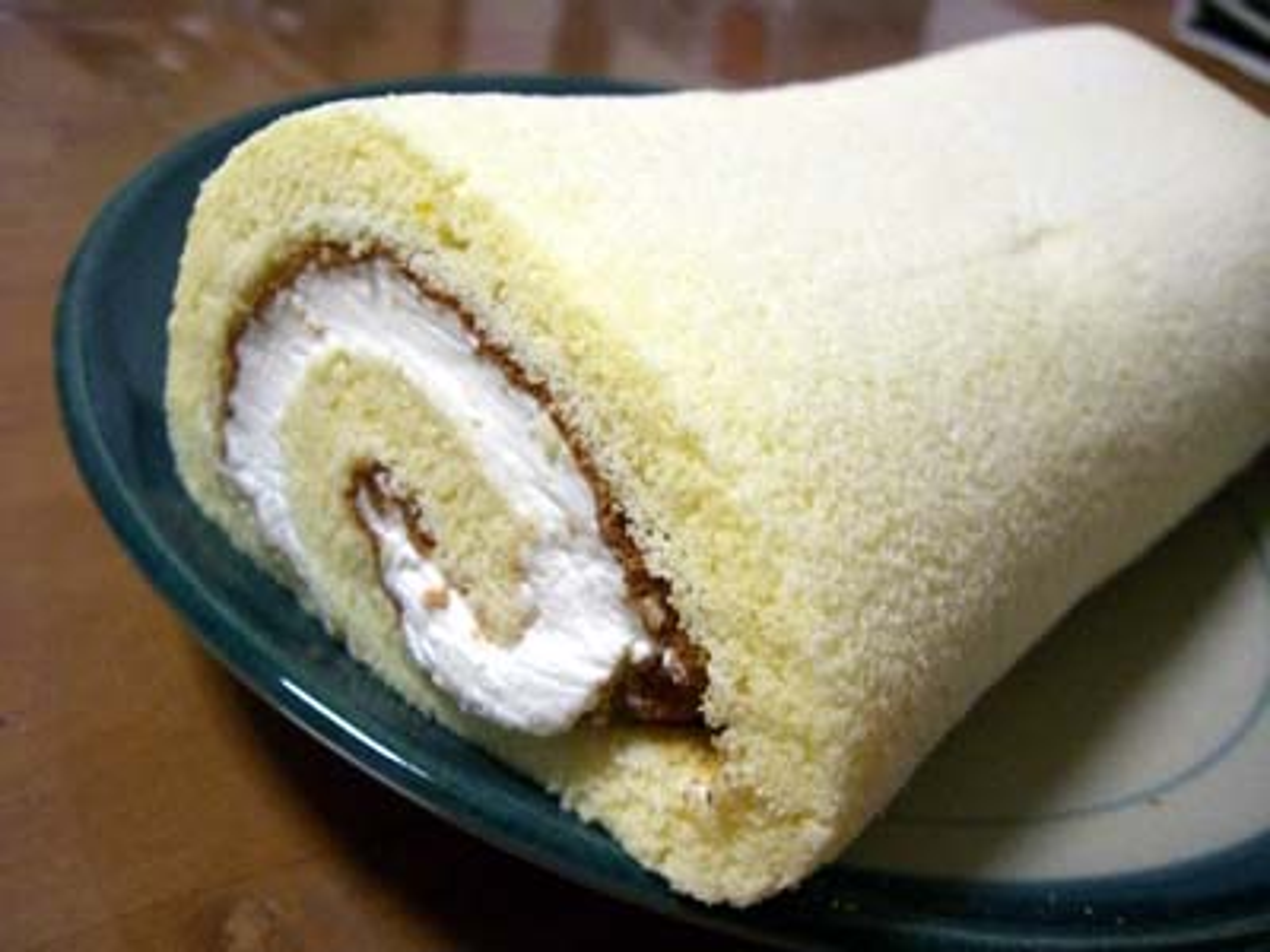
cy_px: 476
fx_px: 1394
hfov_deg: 49.0
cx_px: 635
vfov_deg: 37.7
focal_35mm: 38
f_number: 2.7
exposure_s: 1/80
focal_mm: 6.2
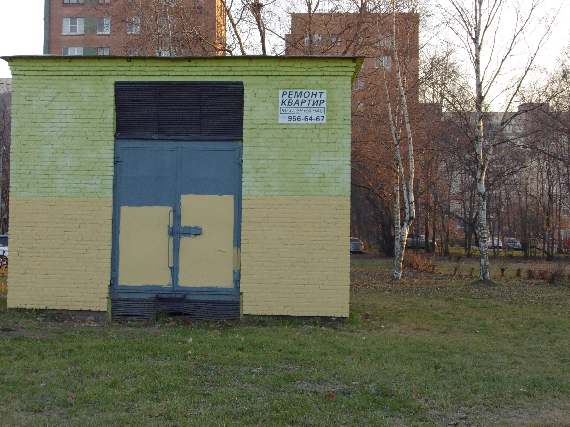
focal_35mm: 62
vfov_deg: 23.6
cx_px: 199
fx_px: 1021
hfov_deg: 31.0
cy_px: 195
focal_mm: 8
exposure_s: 1/125
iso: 100
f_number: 3.7
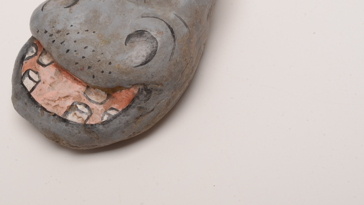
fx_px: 801
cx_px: 131
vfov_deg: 14.5
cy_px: 48
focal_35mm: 83
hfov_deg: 25.5
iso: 100
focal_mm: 40
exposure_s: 1/160
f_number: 32
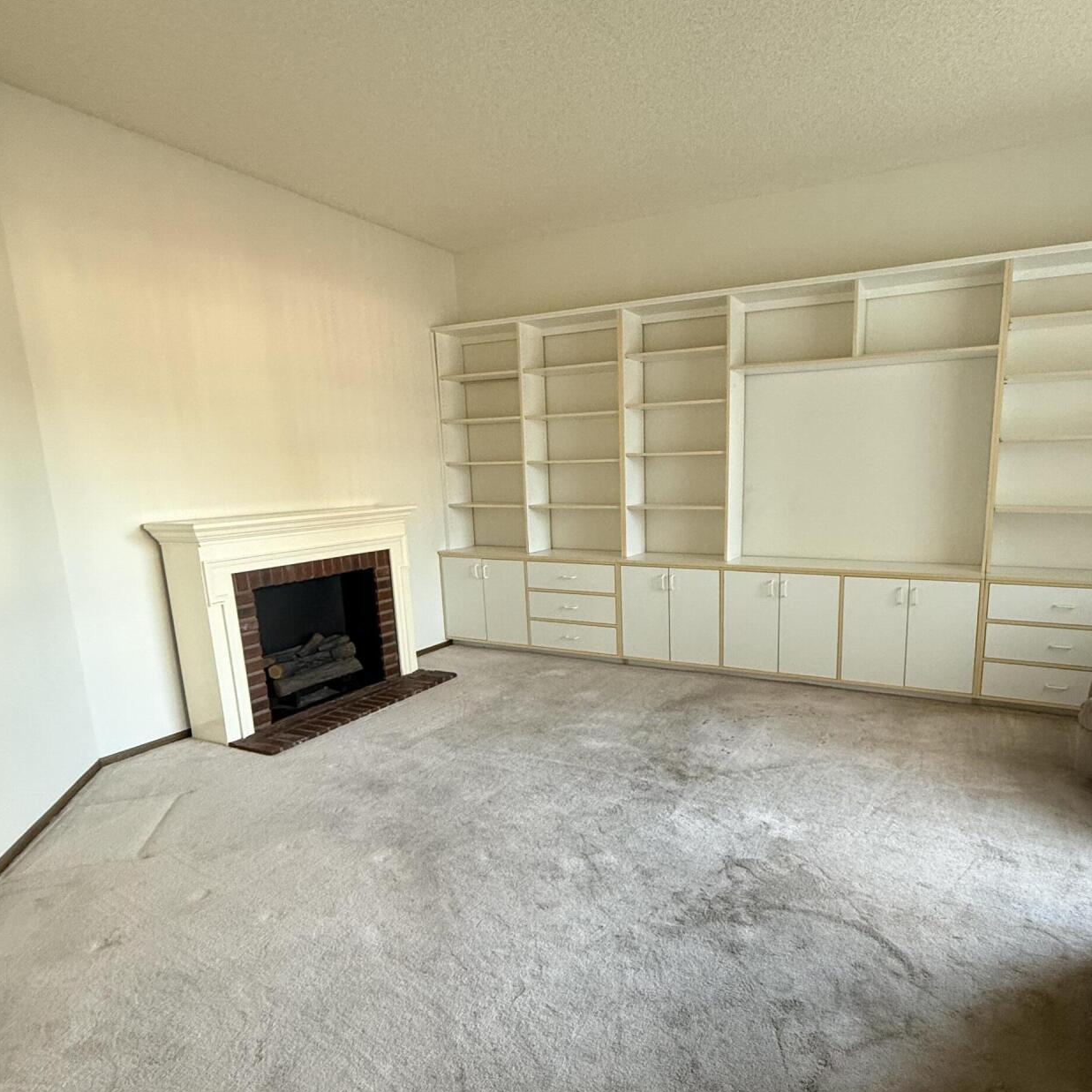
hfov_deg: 74.2
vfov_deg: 74.6
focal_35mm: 20
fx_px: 714
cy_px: 608
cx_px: 645
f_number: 2.2
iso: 500
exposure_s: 1/60
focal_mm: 2.22
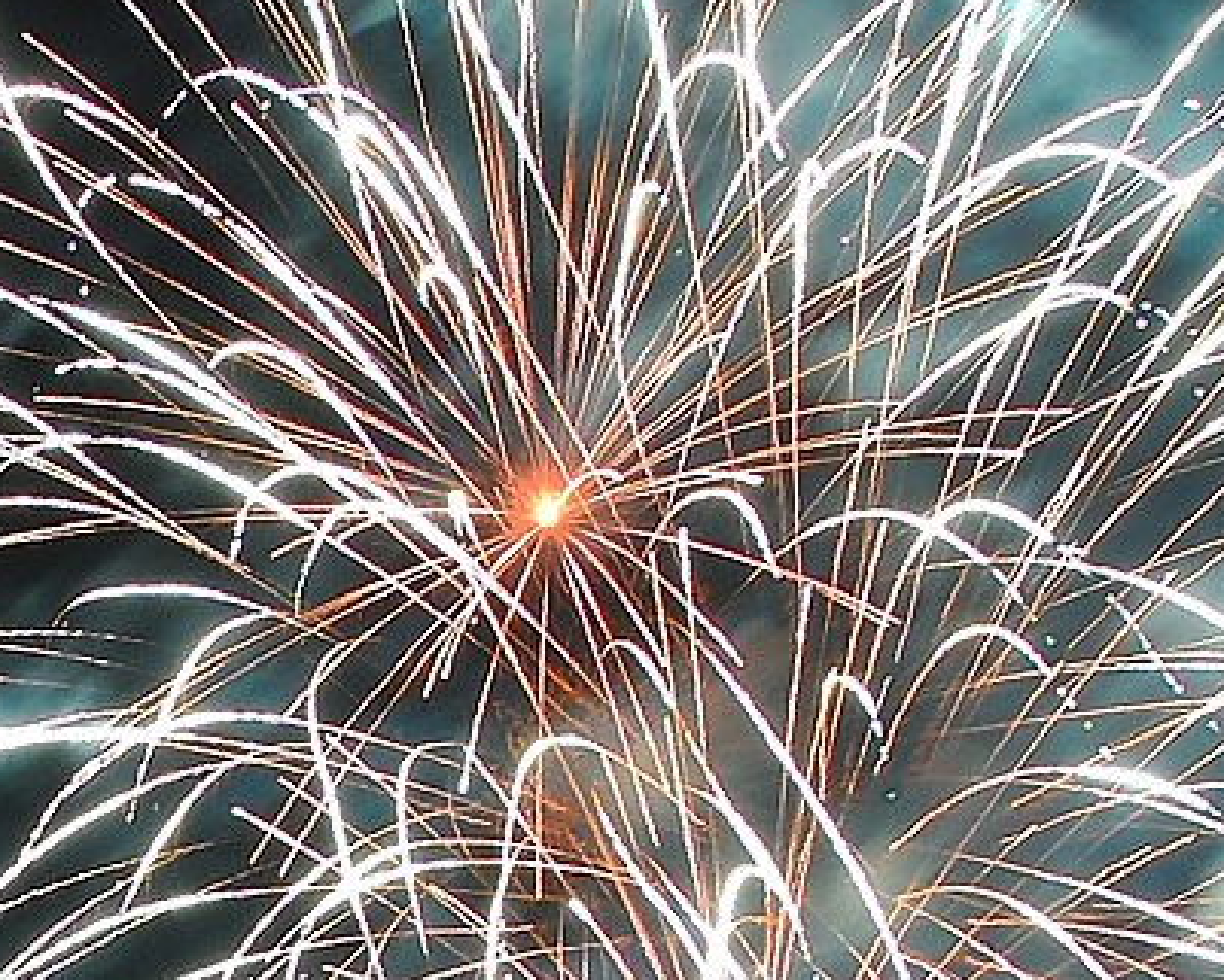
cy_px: 1899
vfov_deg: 9.6
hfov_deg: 12.2
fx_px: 5473
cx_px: -600
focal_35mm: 151
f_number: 8
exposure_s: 4
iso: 100
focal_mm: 18
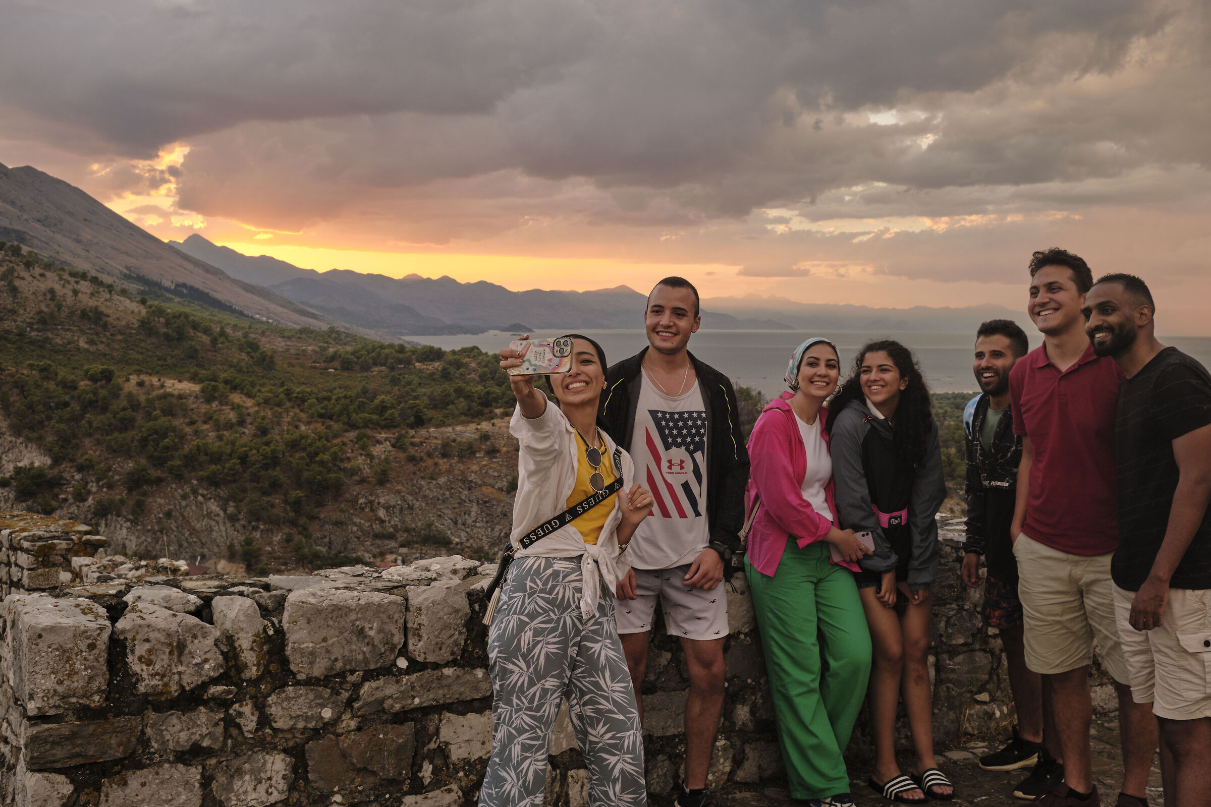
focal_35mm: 41
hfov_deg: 47.4
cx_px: 606
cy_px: 404
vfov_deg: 32.6
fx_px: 1379
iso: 500
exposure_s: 1/125
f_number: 8
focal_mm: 27
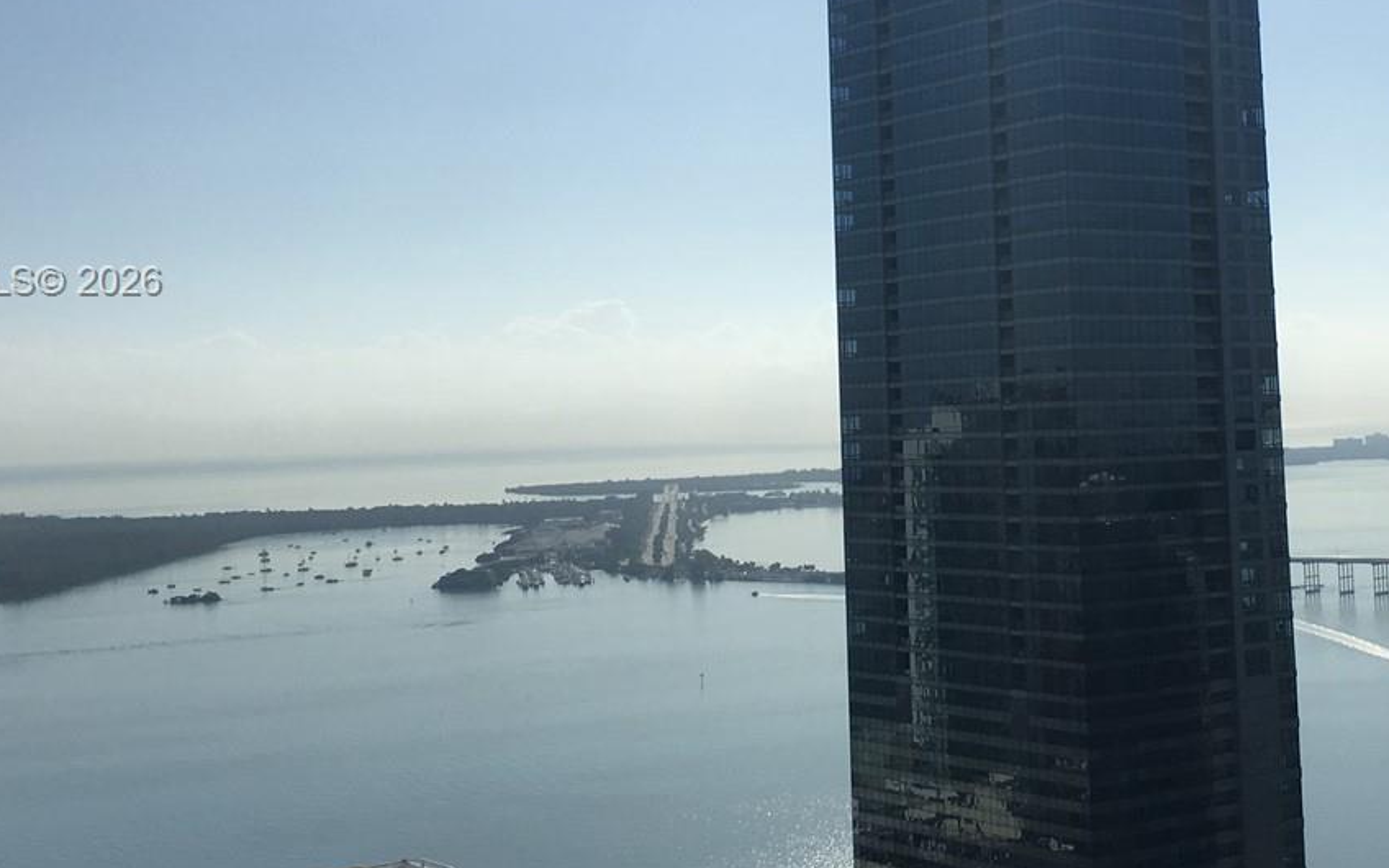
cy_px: 283
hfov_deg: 34.7
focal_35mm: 58
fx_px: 2196
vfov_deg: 22.3
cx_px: 961
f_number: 2.2
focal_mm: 4.15
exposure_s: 1/6410
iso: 25
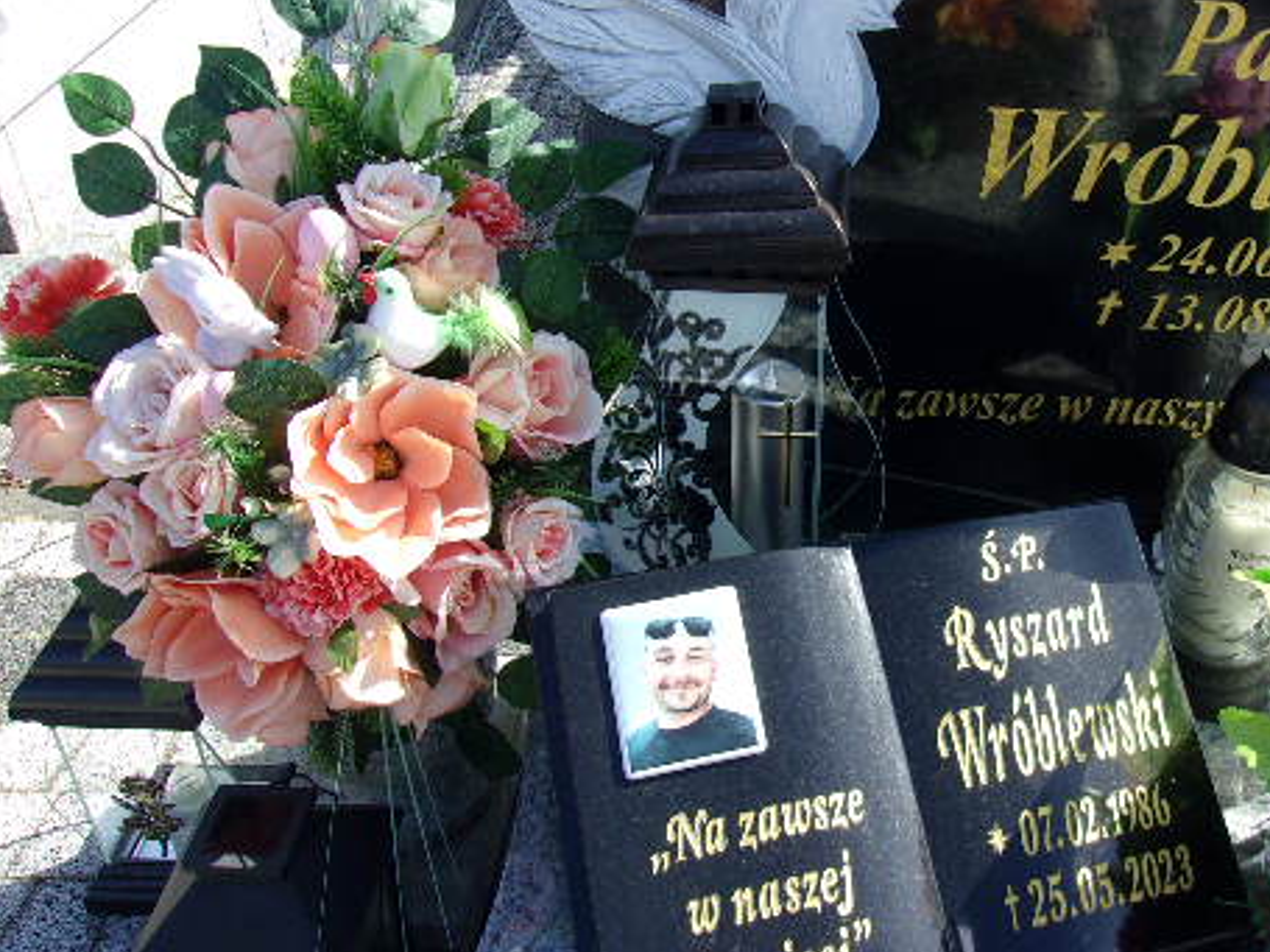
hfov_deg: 47.8
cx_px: 890
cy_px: 416
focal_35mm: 38
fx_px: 1394
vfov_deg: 37.6
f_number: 10.4
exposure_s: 1/38
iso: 80
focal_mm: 4.9
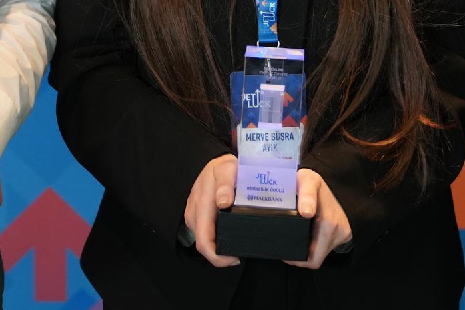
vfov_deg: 11.0
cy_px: -132
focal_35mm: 120
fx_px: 1550
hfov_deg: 17.1
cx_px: 214
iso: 1600
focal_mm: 38
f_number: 3.2
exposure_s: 1/200
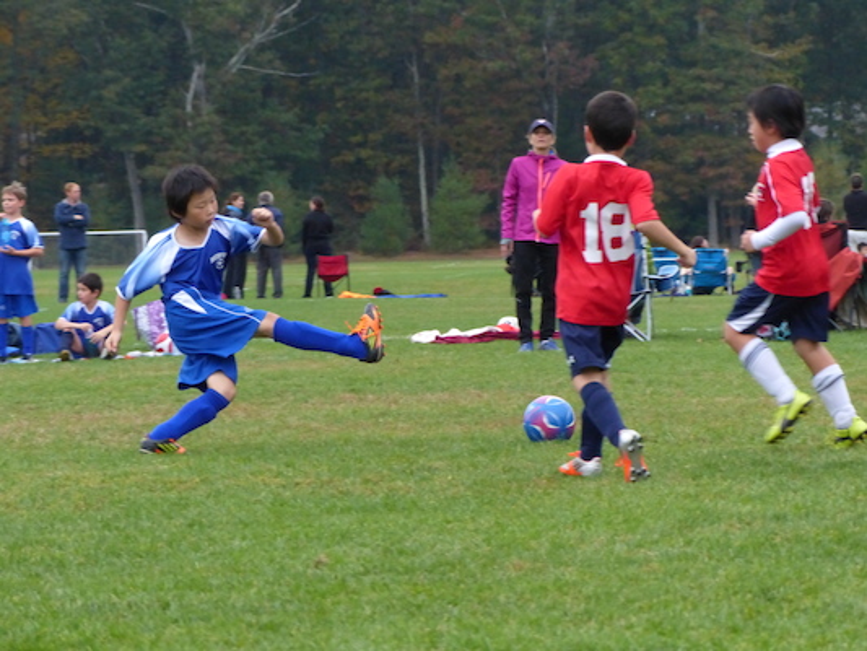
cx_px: 434
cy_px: 326
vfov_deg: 6.7
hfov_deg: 9.0
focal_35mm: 221
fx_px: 5536
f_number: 2.8
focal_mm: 39.8
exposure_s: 1/500
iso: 500
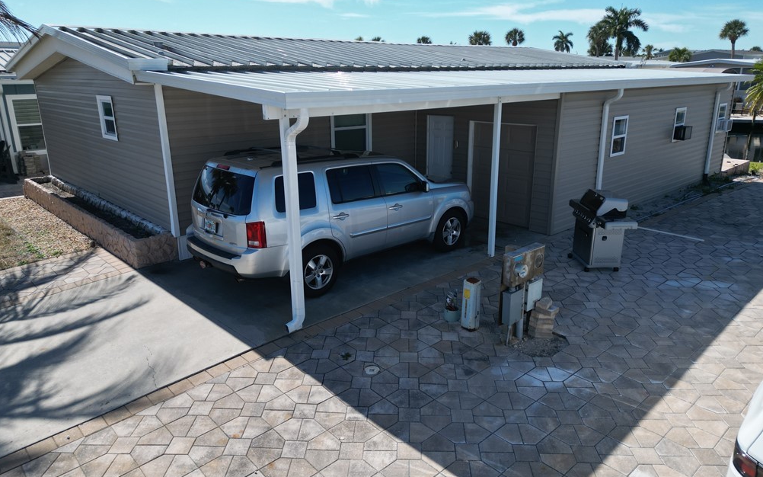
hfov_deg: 70.4
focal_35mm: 26
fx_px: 541
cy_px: 235
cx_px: 386
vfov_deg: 47.6
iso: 150
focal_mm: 6.72
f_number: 1.7
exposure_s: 1/4000
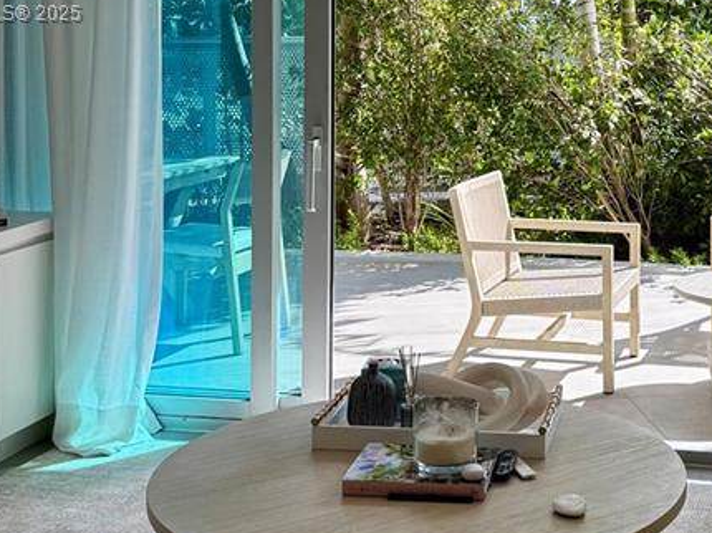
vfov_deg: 21.2
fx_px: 1377
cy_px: 15
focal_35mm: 67
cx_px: 523
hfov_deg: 28.6
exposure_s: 1/723
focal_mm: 6.76
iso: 80
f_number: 1.78
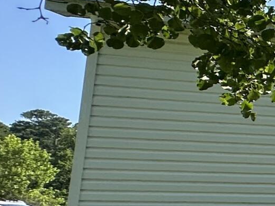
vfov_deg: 18.1
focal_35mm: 81
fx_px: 643
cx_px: 756
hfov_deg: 12.8
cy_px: 158
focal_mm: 2.22
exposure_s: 1/1147
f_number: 2.2
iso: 40
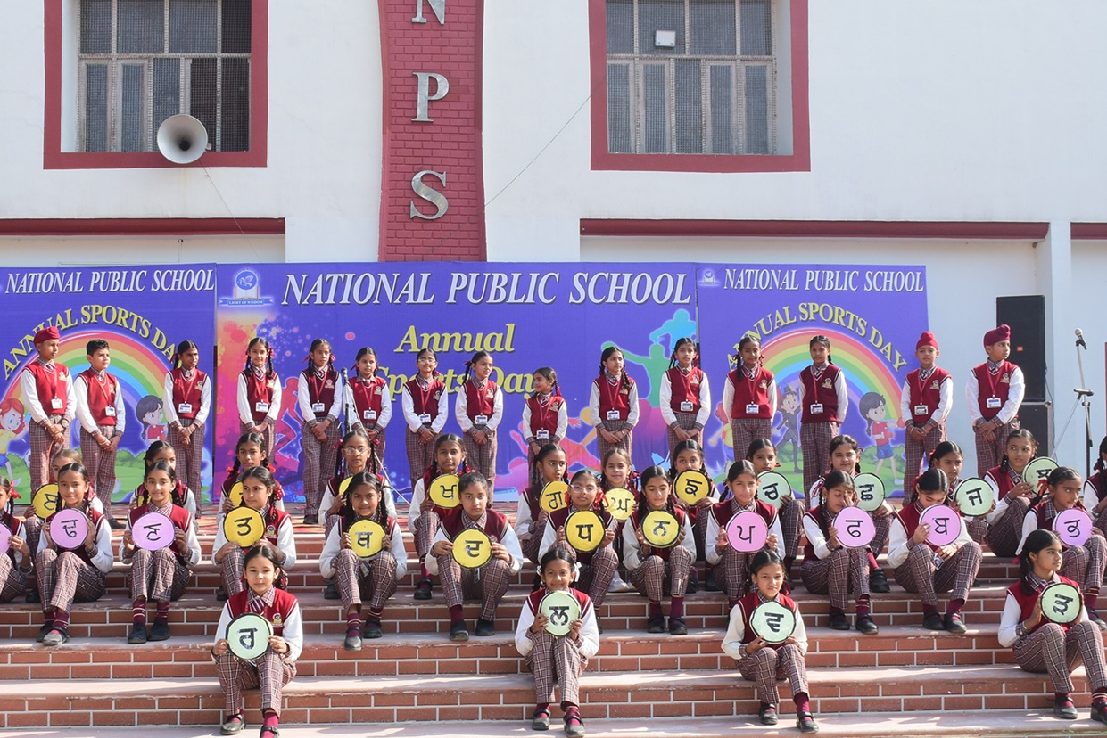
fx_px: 1445
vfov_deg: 28.6
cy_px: 414
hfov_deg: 41.8
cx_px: 491
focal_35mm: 47
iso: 320
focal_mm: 22
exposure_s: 1/125
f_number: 14
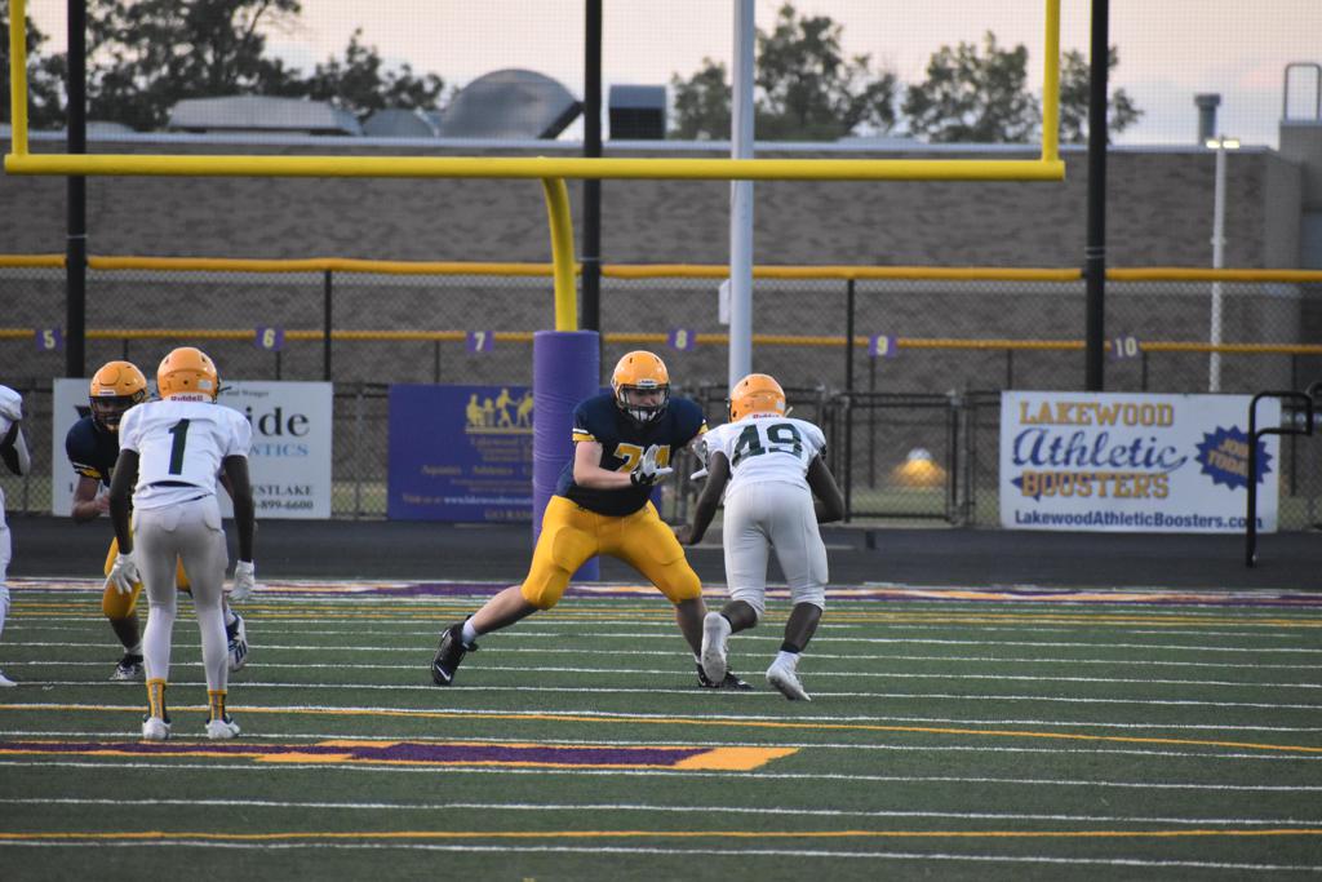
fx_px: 16526
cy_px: 441
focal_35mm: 450
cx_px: 661
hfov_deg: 4.6
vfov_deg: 3.1
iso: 3600
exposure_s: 1/500
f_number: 6.3
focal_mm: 300
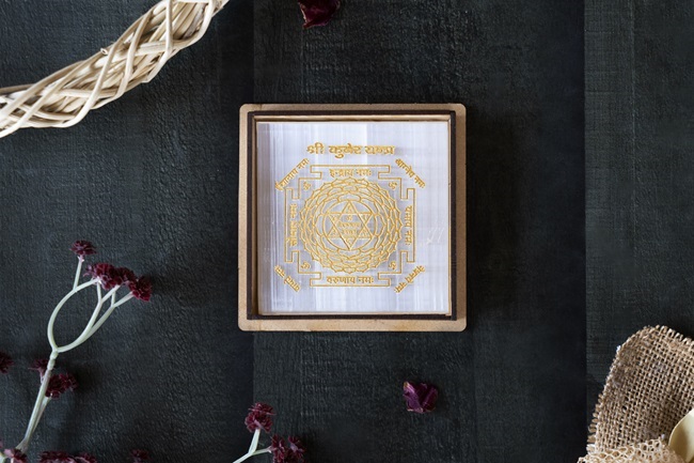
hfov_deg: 28.9
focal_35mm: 70
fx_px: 1349
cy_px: 232
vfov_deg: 19.4
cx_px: 347
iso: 1000
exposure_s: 1/125
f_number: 5.6
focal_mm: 70
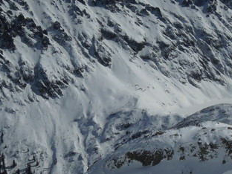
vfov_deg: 13.1
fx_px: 757
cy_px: 100
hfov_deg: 17.4
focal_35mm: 113
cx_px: 129
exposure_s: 1/1600
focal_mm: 9.9
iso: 160
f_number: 8
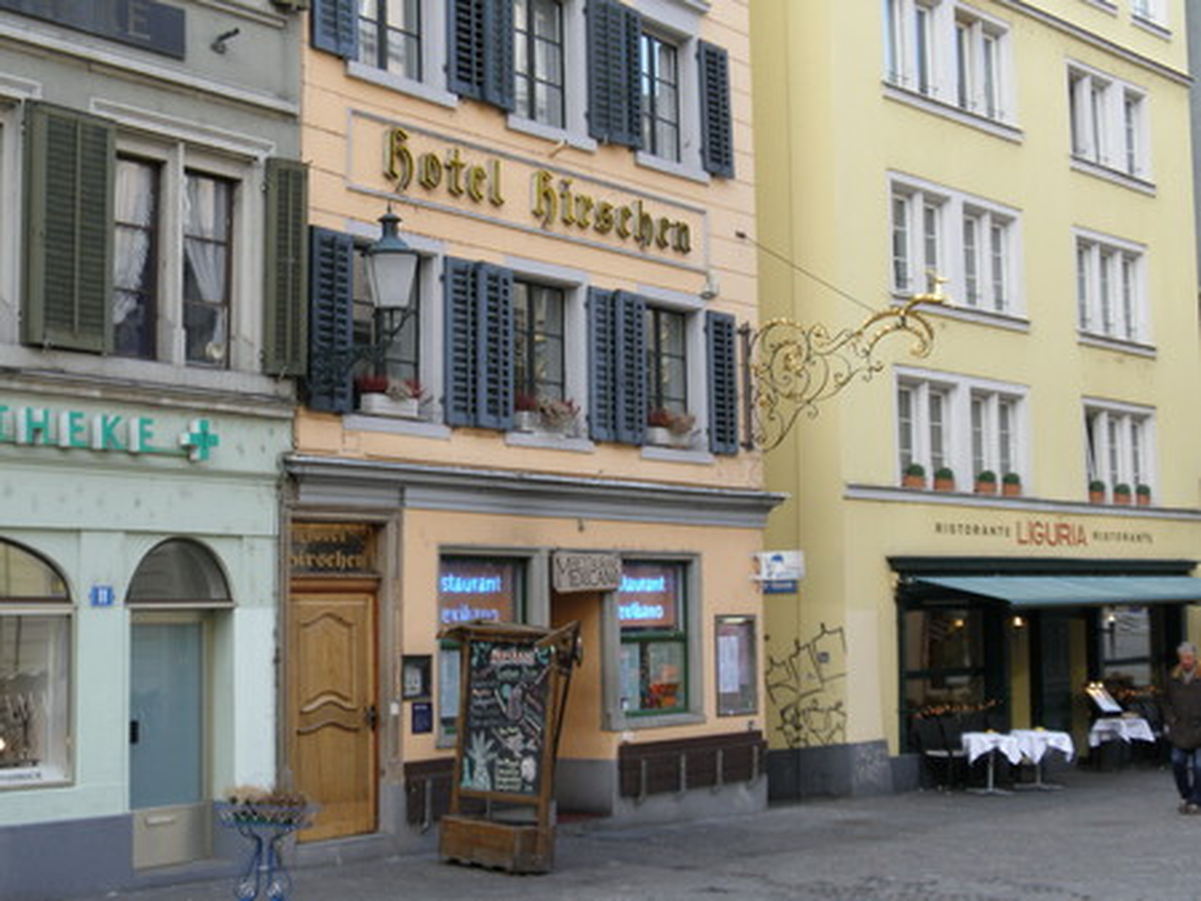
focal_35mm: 60
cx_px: 600
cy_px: 450
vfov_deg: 24.4
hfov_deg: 32.2
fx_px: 2082
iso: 80
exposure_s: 1/60
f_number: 4.7
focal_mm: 10.7
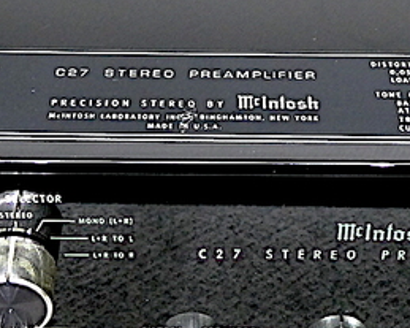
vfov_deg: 13.7
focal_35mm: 112
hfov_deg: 17.2
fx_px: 1359
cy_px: 113
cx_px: 177
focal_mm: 5.4
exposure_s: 1/5
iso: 200
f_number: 3.5
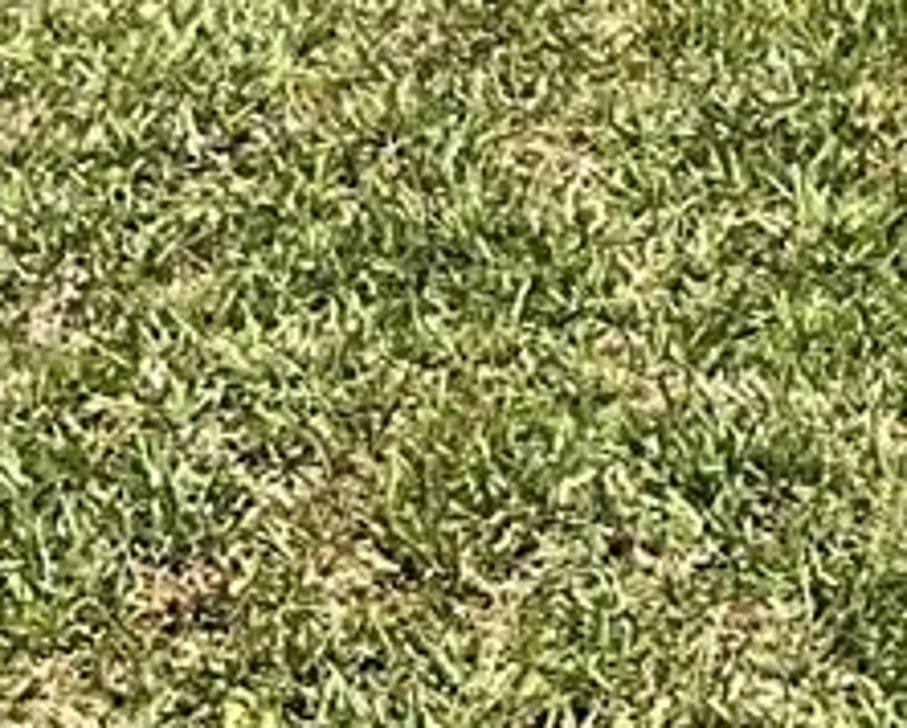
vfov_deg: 6.8
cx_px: 1704
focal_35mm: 204
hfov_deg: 9.0
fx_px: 5481
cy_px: -1579
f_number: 1.8
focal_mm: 3
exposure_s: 1/2227
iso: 16
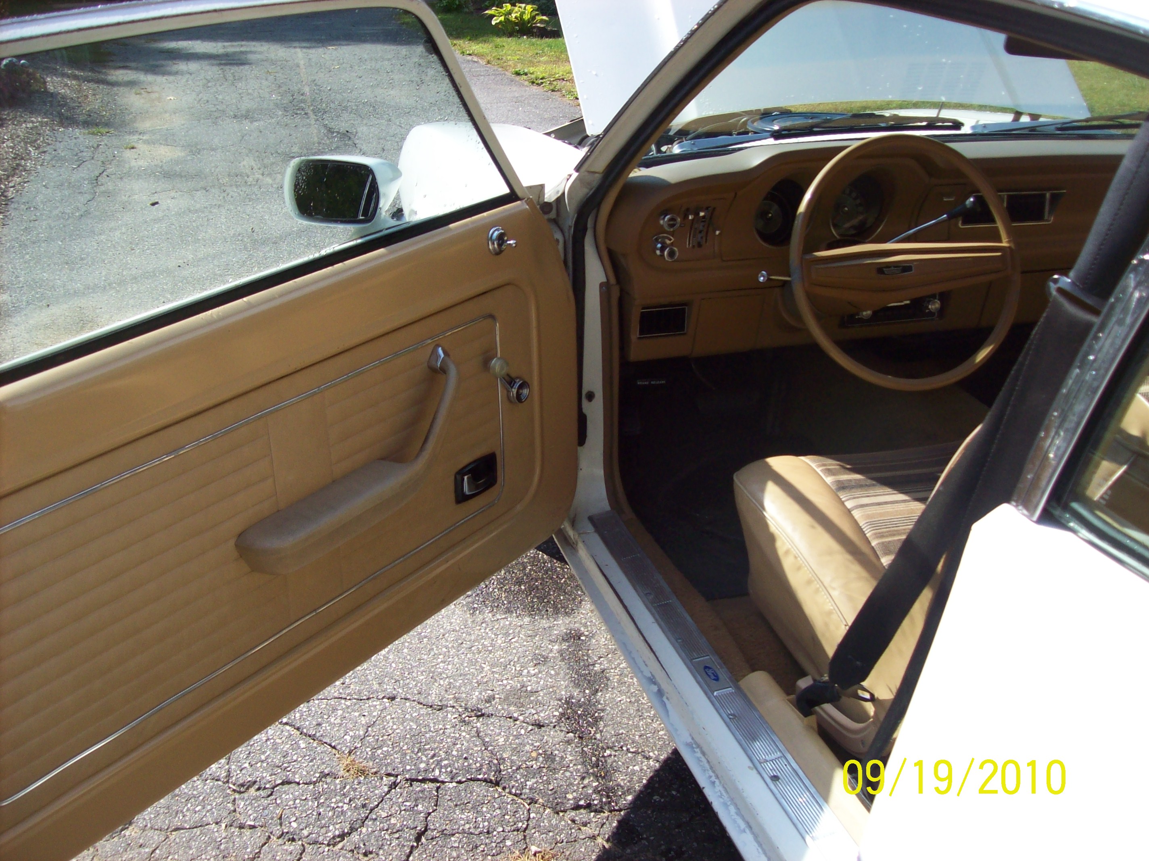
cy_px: 430
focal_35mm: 36
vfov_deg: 39.6
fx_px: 1195
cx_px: 574
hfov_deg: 51.4
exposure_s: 1/640
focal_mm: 6
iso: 80
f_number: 2.7
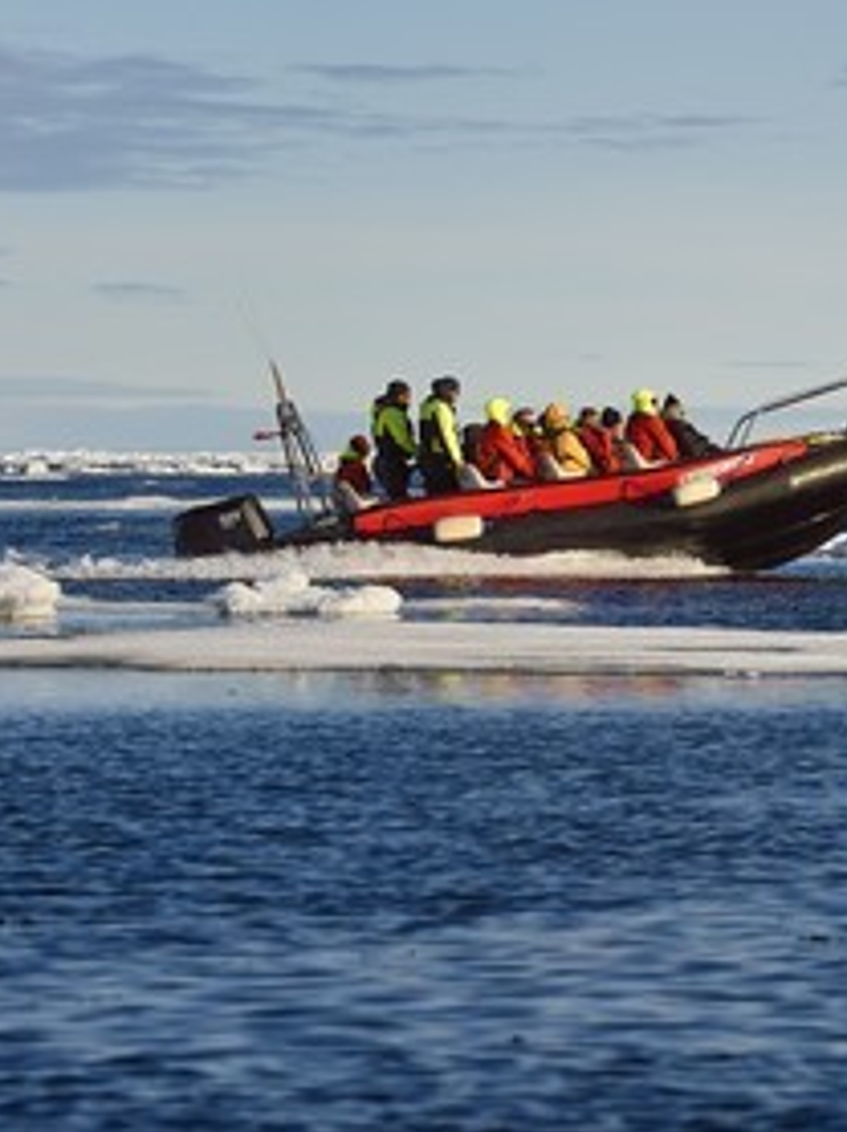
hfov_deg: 5.1
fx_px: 9508
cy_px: 566
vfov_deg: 6.8
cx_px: 749
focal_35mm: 291
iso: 200
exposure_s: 1/640
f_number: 9
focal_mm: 200
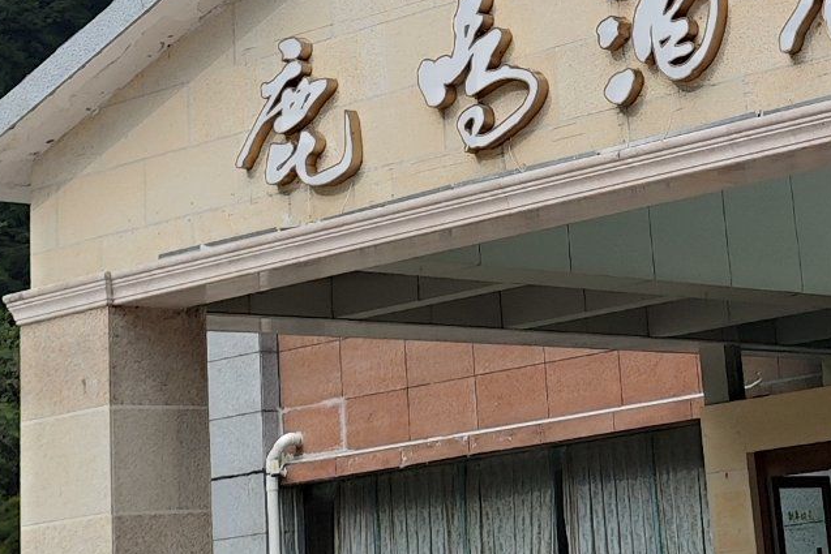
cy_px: -300
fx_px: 2470
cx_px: 586
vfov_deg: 12.2
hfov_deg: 19.0
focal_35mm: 107
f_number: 1.9
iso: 50
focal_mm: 6.92
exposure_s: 1/3333
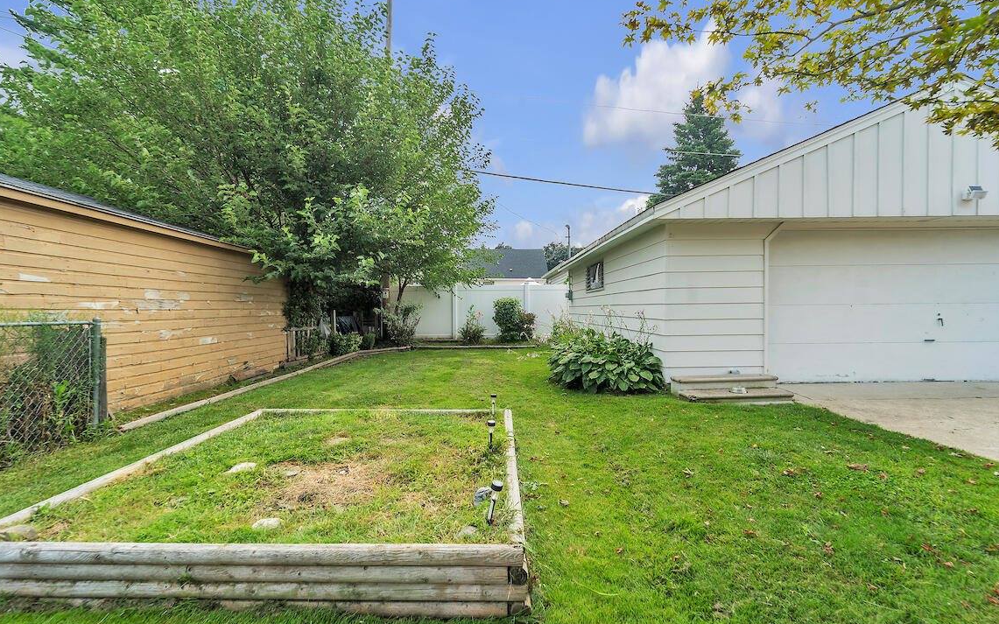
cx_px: 492
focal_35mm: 15
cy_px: 310
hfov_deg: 101.5
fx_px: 408
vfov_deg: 74.8
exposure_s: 1/100
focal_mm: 14
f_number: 9
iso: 125
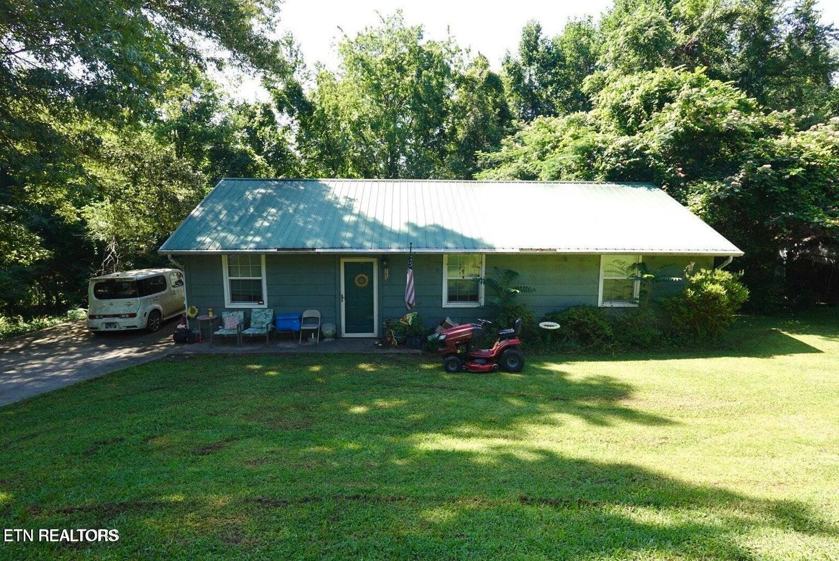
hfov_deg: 83.9
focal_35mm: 20
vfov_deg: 62.0
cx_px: 420
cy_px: 280
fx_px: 466
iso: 125
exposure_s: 1/320
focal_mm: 7.6
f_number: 3.5
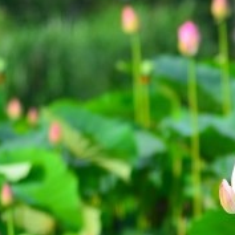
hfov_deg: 2.5
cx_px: 325
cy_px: 218
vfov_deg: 2.5
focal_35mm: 689
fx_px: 5292
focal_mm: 150
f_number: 5.6
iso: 100
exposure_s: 1/320
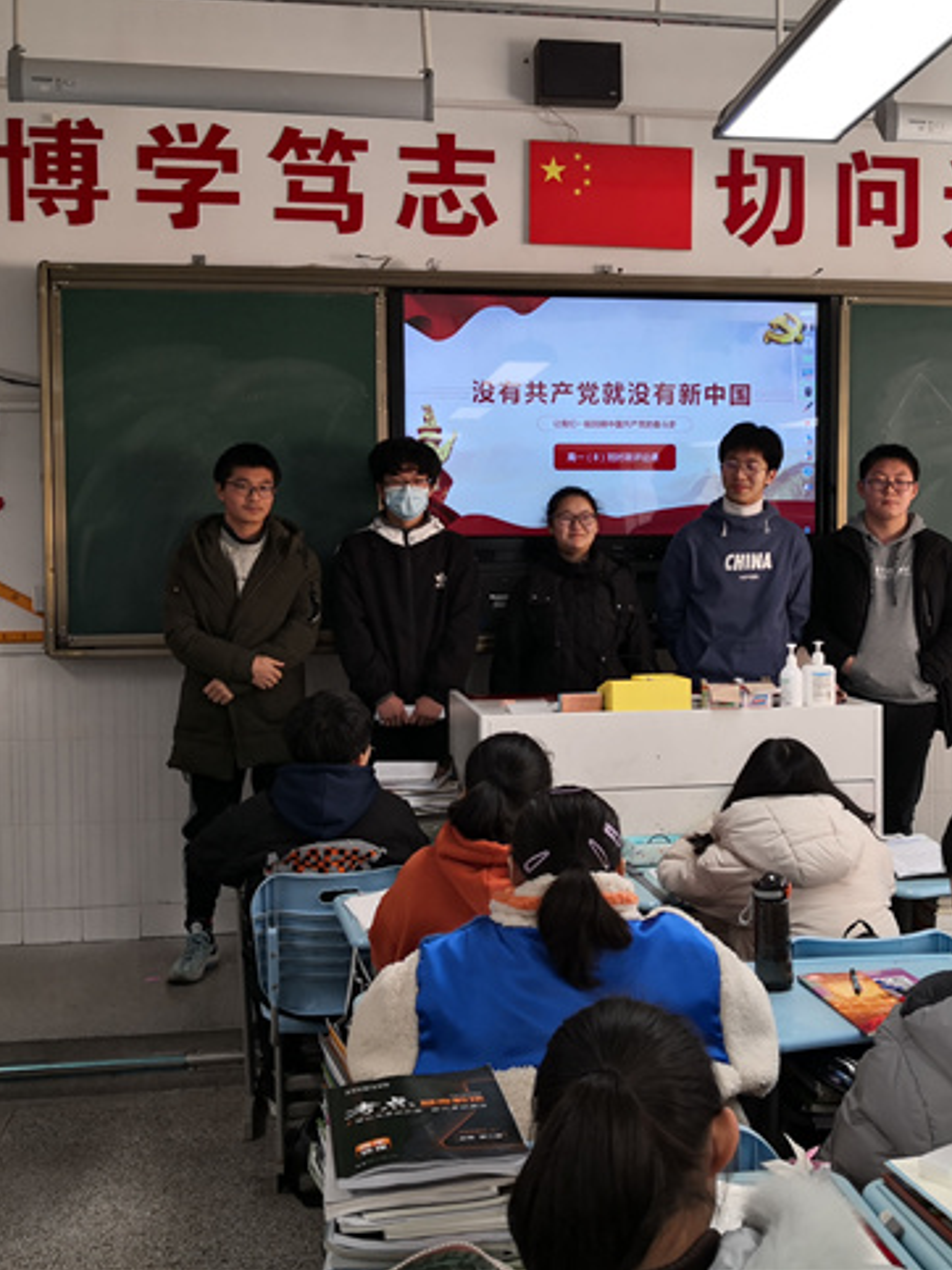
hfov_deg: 37.6
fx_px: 1394
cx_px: 568
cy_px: 602
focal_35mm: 38
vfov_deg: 49.0
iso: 100
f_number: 1.6
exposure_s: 1/100
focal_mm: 3.95
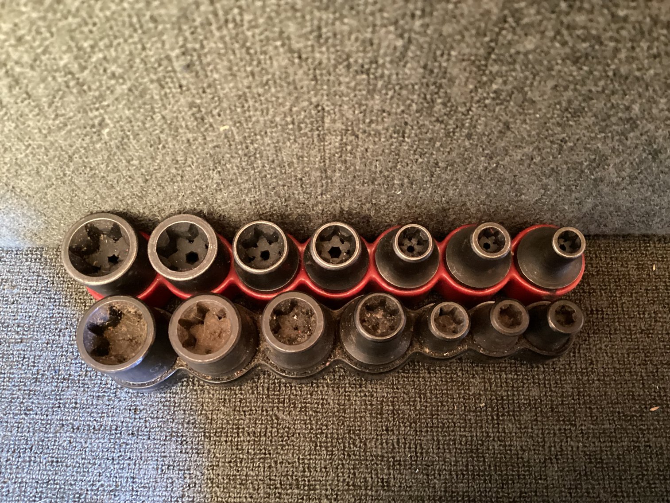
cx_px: 335
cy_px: 252
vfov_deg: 45.4
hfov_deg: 58.3
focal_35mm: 31
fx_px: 600
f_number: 2.4
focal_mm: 3.3
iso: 640
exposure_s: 1/17
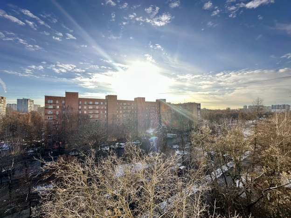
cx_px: 146
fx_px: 118
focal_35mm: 14
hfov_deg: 102.1
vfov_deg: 85.7
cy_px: 109
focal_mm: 2.22
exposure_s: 1/489
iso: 40
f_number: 2.2
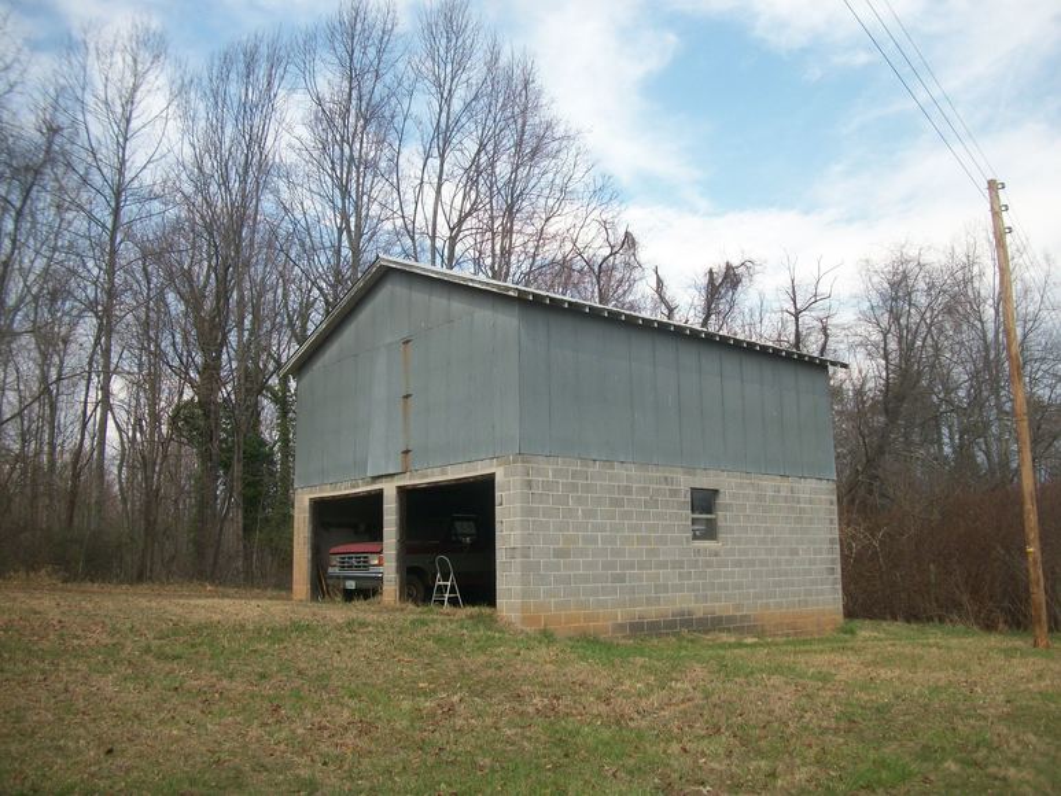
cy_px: 398
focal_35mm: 32
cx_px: 530
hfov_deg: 56.8
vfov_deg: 44.2
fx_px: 981
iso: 80
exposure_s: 1/125
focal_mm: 5.7
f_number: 8.8
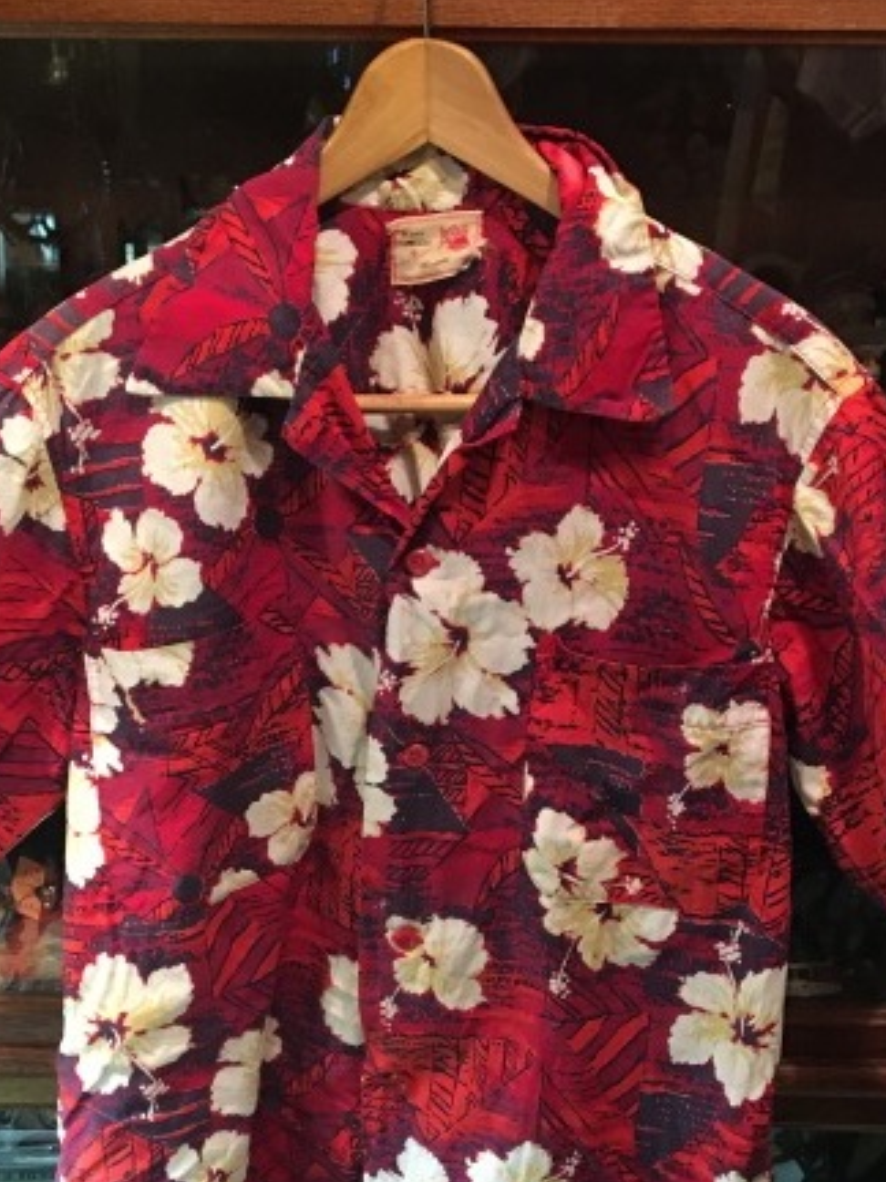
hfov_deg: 30.9
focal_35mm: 47
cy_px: 744
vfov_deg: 40.1
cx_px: 461
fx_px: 1604
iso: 250
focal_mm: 4.15
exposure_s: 1/15
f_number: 2.2
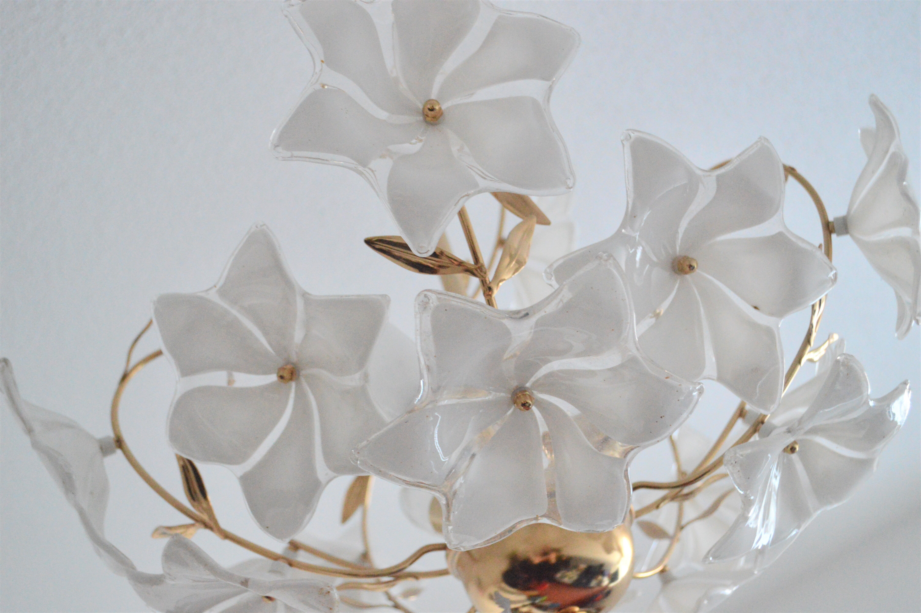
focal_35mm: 39
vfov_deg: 34.1
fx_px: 997
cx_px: 460
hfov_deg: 49.6
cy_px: 306
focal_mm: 26
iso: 2500
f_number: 4.2
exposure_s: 1/15
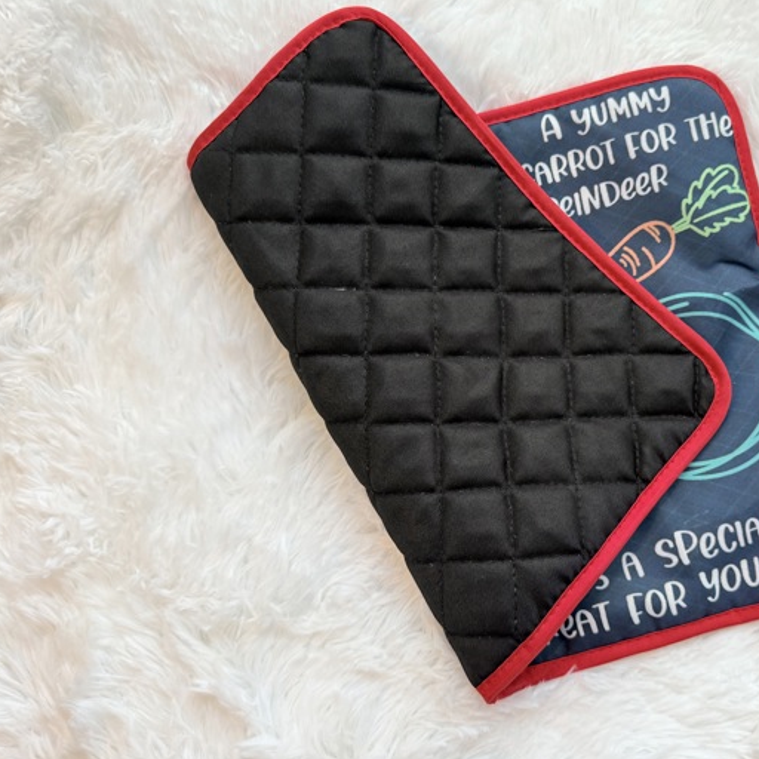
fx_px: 719
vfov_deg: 55.6
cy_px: 374
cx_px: 488
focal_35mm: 29
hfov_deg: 54.8
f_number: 1.78
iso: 160
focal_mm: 6.76
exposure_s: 1/120
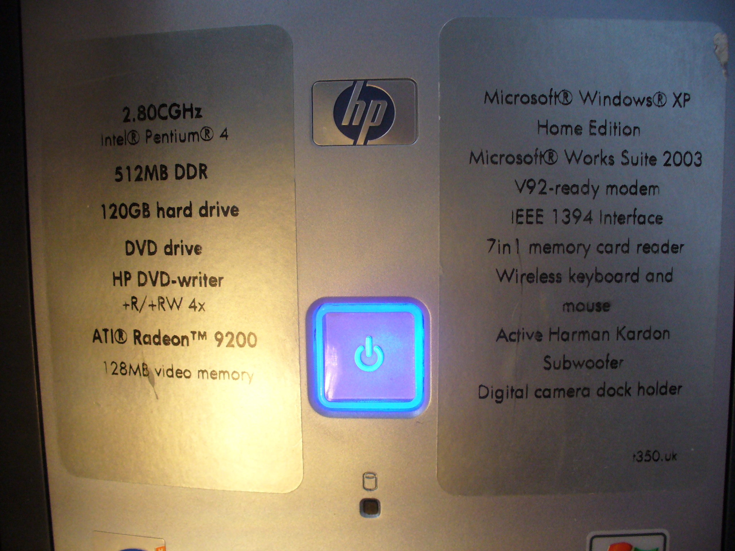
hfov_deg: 50.1
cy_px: 276
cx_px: 368
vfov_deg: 38.7
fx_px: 786
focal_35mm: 37
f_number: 2.8
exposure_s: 1/25
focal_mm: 6.1
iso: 200
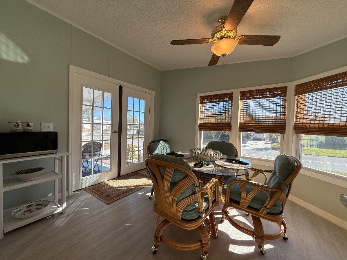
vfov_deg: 85.6
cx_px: 174
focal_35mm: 14
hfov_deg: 102.1
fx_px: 140
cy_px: 130
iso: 64
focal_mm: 2.22
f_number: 2.2
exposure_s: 1/285
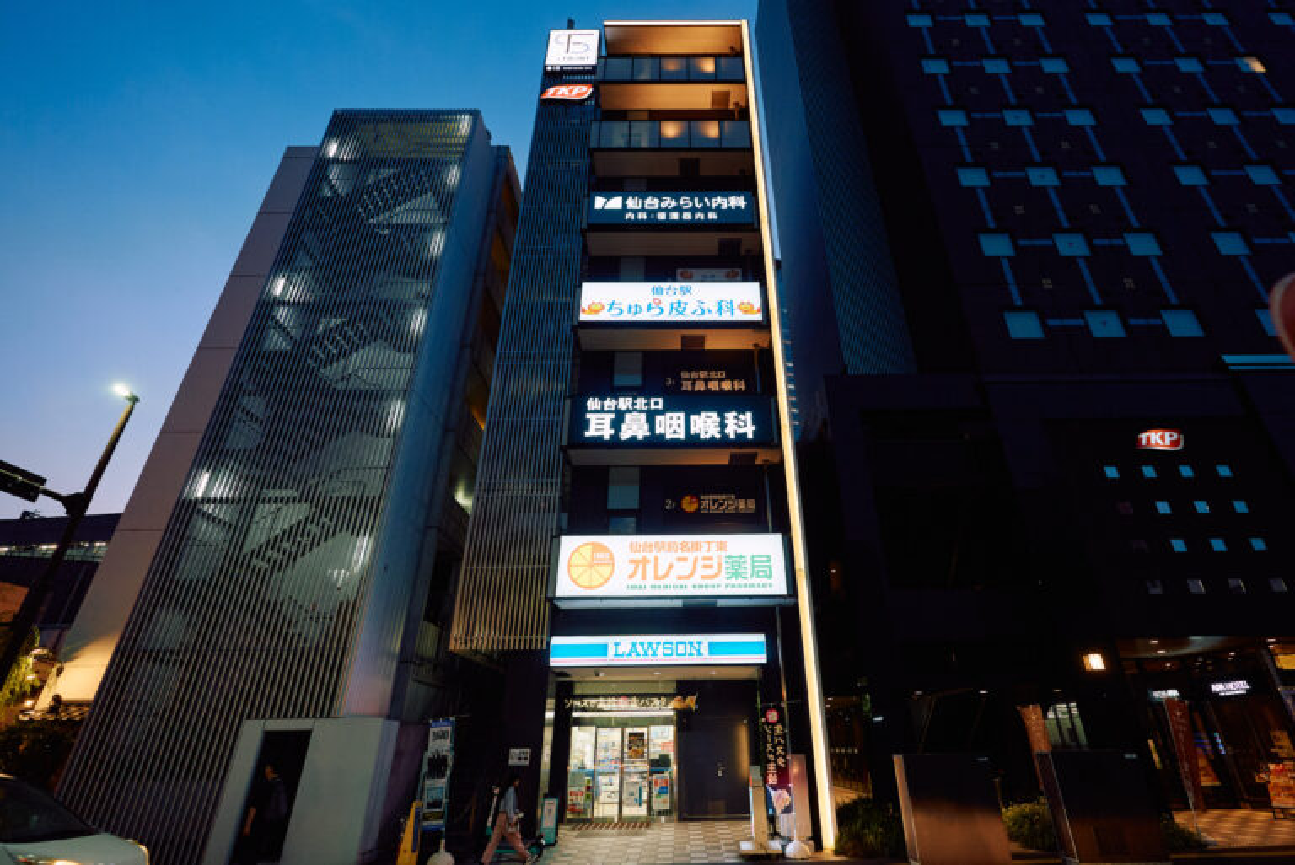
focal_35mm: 16
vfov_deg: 73.8
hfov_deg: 96.7
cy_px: 432
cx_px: 648
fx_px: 576
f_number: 4
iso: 800
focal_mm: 16
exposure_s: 1/125
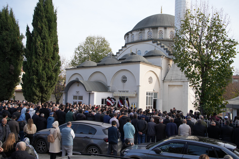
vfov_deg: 41.1
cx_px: 120
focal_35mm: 32
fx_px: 212
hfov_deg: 58.7
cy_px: 80
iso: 100
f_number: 4.5
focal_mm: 32
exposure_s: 1/320
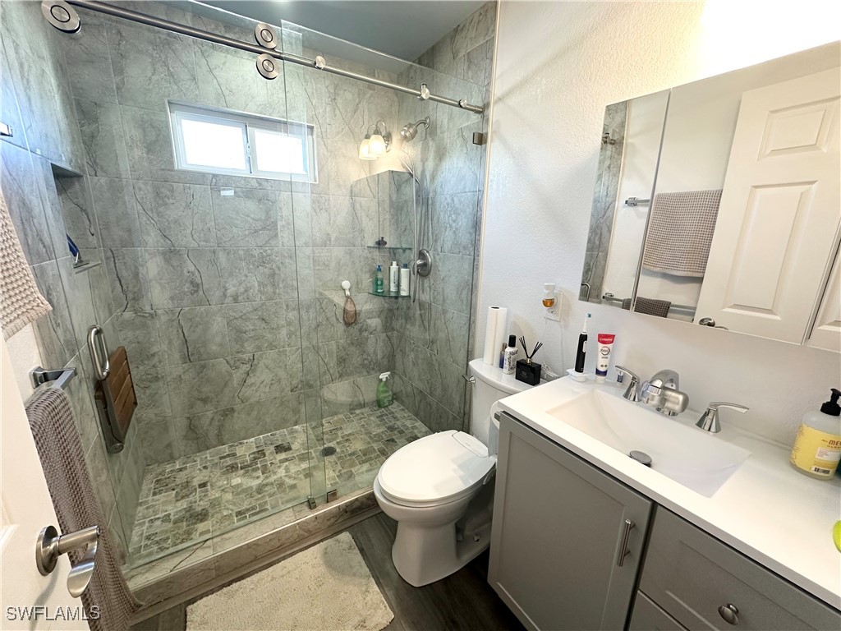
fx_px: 340
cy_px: 316
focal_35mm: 14
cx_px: 420
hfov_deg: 102.1
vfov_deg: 85.7
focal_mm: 2.22
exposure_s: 1/60
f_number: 2.2
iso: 160
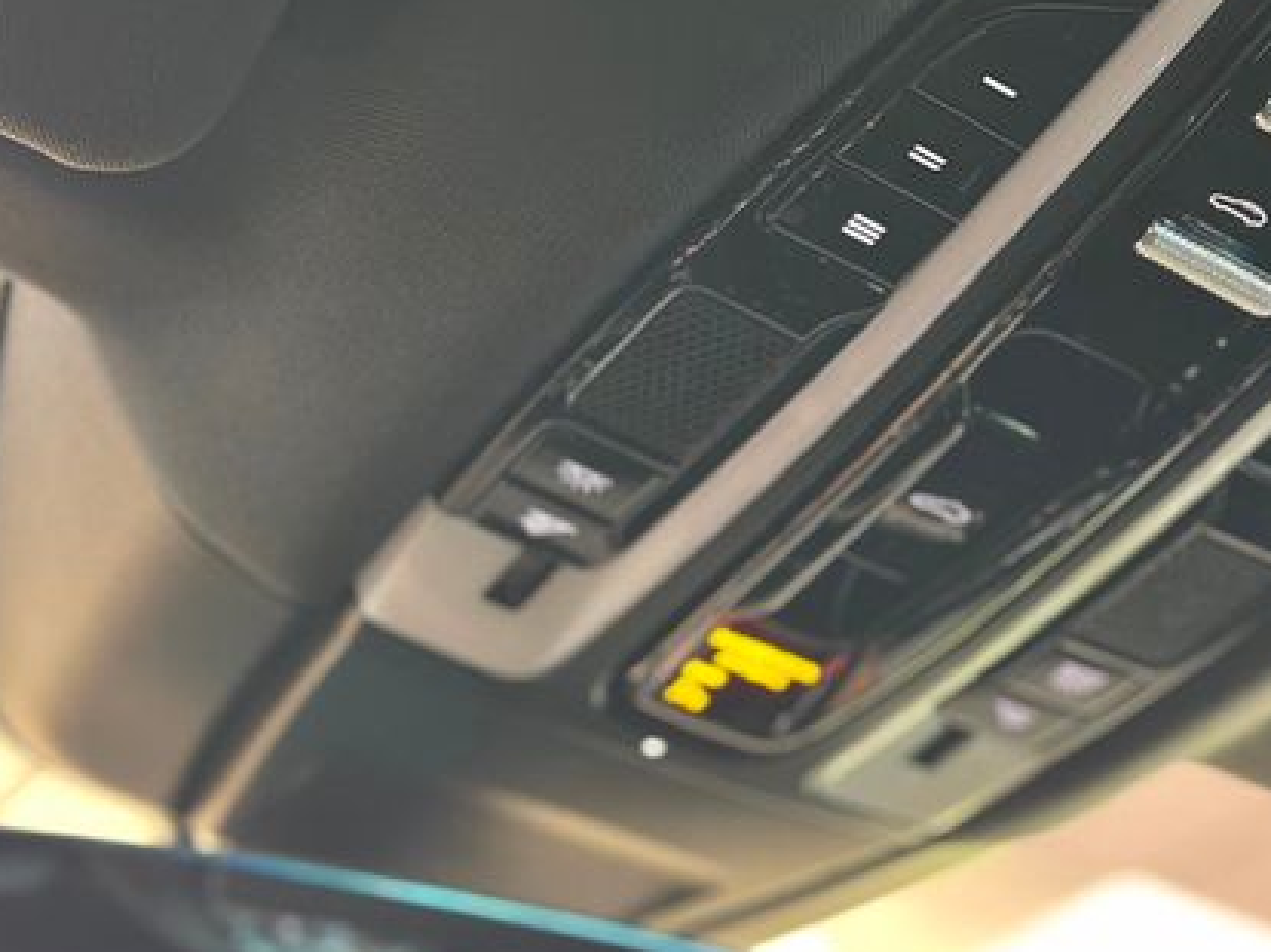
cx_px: 962
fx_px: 2716
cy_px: 407
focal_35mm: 74
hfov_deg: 26.0
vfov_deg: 19.9
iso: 640
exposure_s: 1/40
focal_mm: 6.86
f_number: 1.78
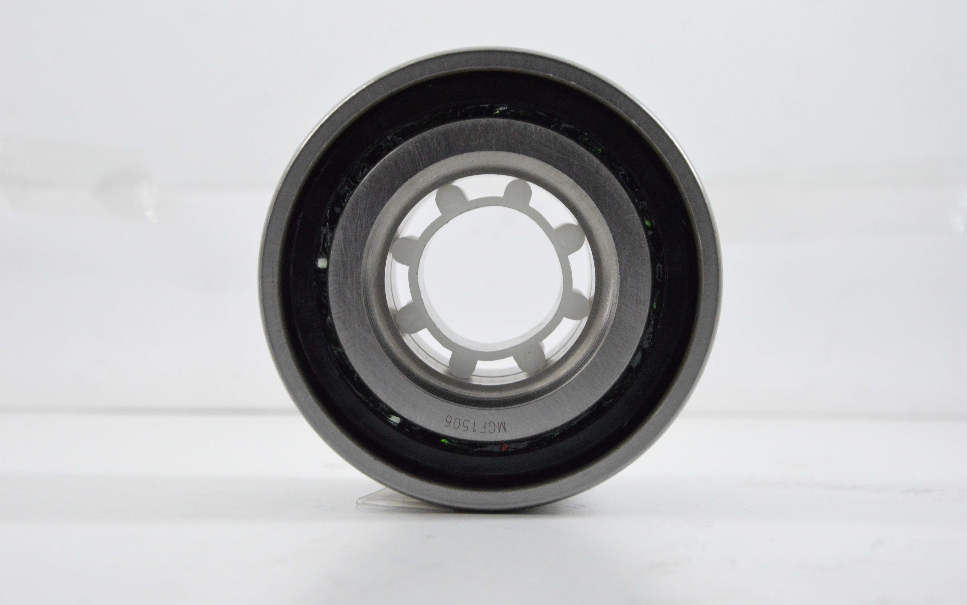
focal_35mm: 95
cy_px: 286
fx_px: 2504
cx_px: 482
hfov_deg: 21.9
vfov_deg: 13.8
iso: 3200
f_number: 8
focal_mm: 62
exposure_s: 1/100
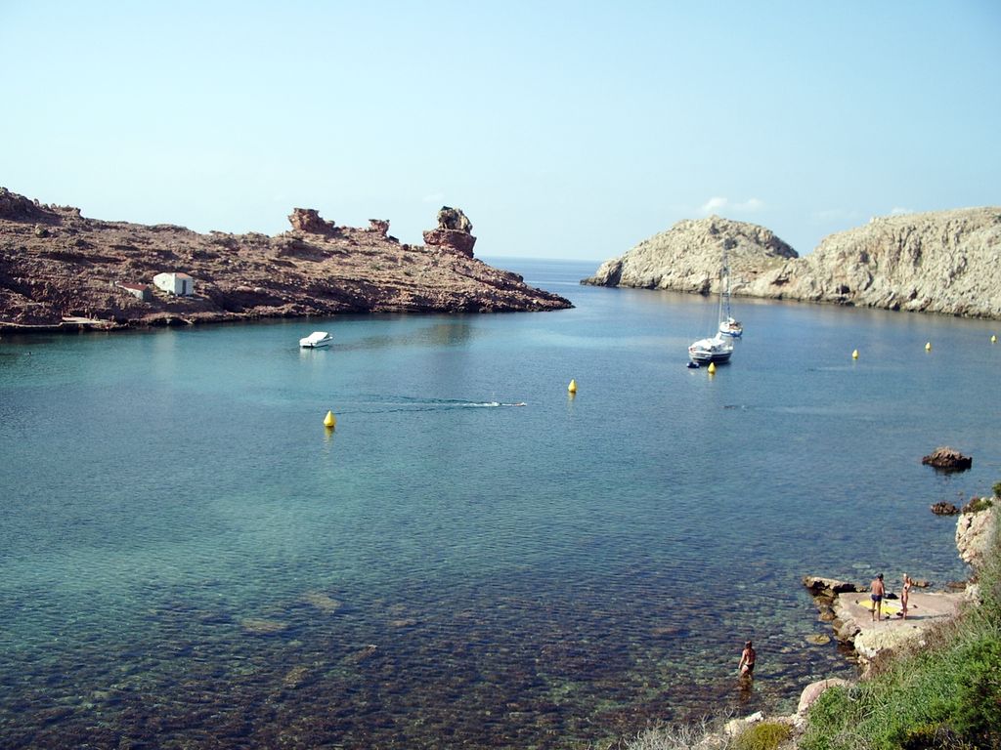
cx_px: 500
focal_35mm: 35
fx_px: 1012
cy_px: 375
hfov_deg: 52.6
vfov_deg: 40.7
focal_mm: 5.8
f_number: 4.3
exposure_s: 1/320
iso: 50
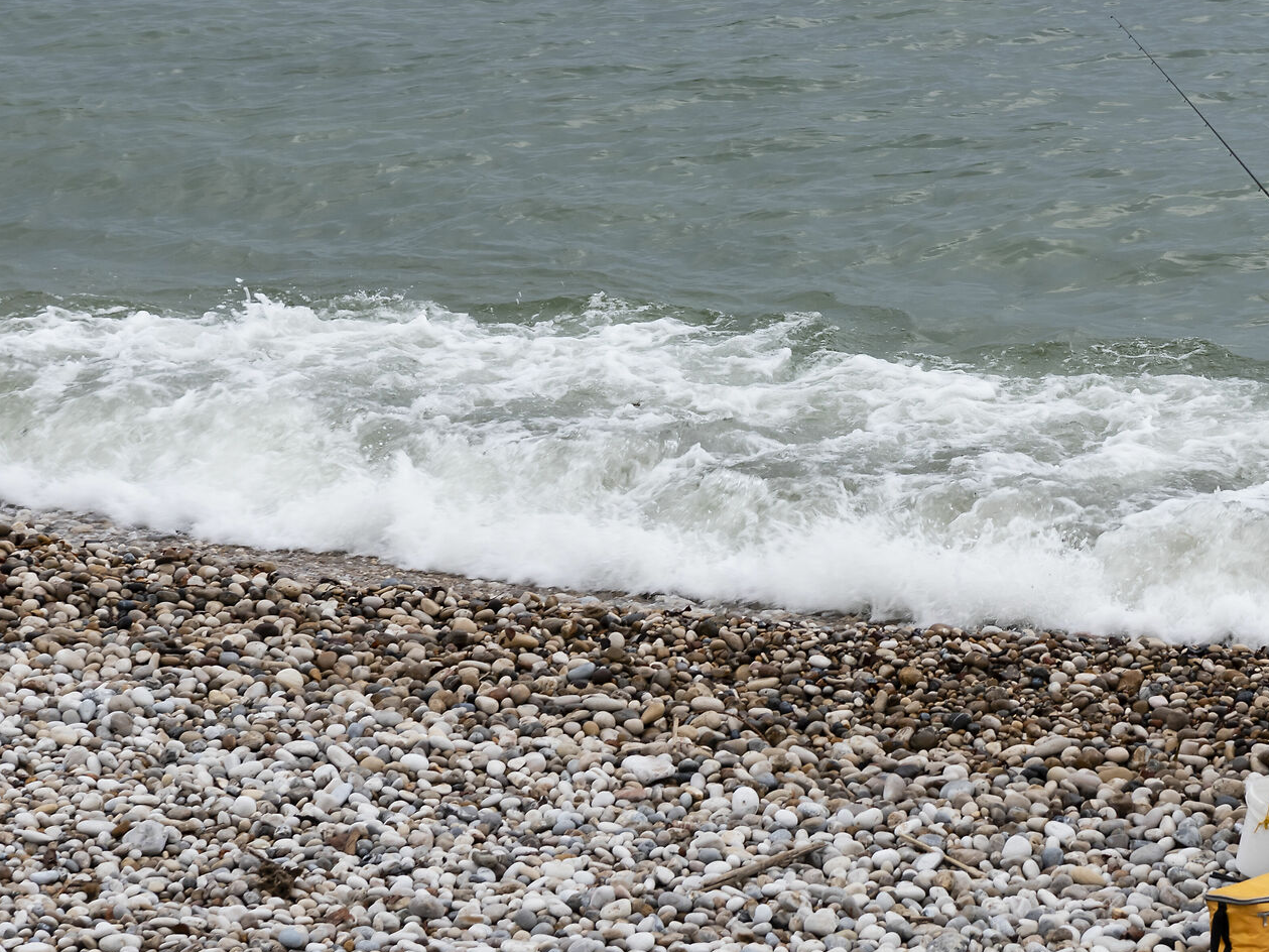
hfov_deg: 9.0
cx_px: 934
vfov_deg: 6.8
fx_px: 8064
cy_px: 383
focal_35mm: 220
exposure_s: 1/125
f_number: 6.3
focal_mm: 120
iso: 160
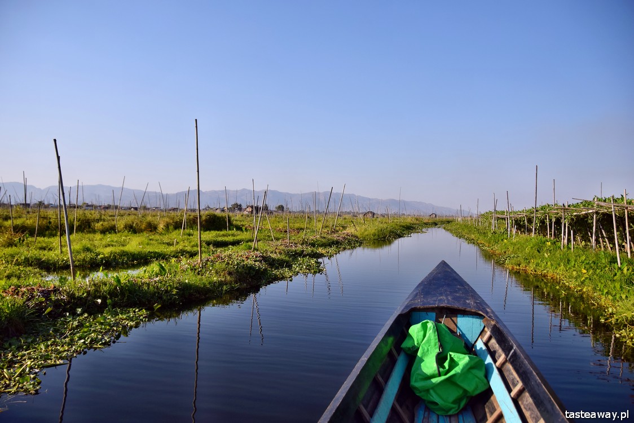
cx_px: 317
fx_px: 476
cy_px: 212
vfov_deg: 48.0
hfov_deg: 67.4
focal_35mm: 27
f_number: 3.5
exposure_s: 1/4000
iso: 360
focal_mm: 18
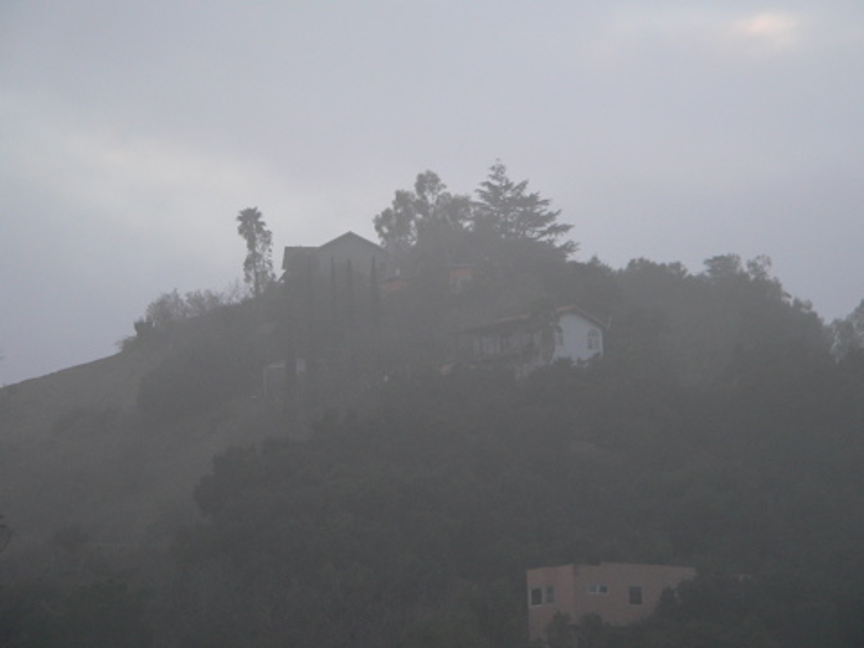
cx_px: 432
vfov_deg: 7.9
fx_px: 4692
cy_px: 324
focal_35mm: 188
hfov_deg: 10.5
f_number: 2.8
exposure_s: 1/60
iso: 150
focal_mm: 31.3
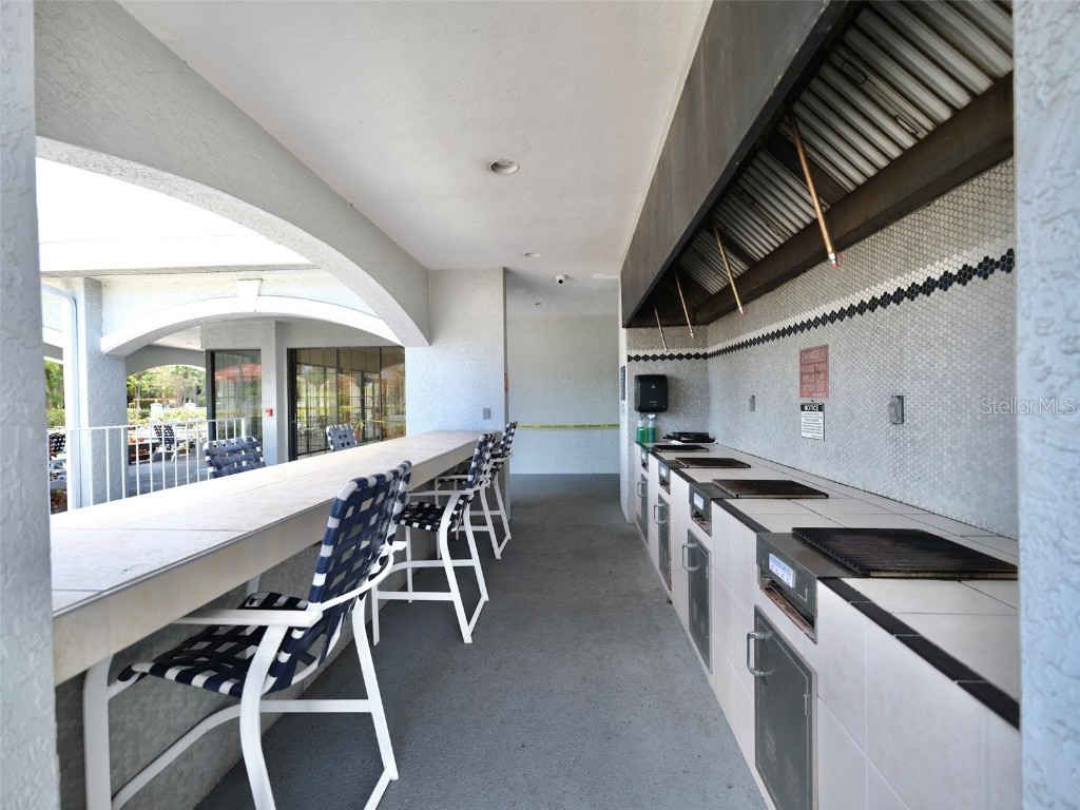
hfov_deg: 94.5
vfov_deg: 78.1
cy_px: 405
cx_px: 540
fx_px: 499
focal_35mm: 16
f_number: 4
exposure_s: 1/125
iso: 250
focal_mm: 20
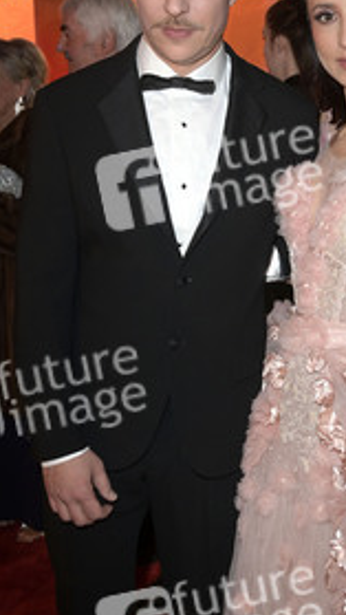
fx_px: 880
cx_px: 273
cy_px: 289
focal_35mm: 54
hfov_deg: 22.0
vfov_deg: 38.5
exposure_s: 1/80
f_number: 5.6
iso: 640
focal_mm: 36
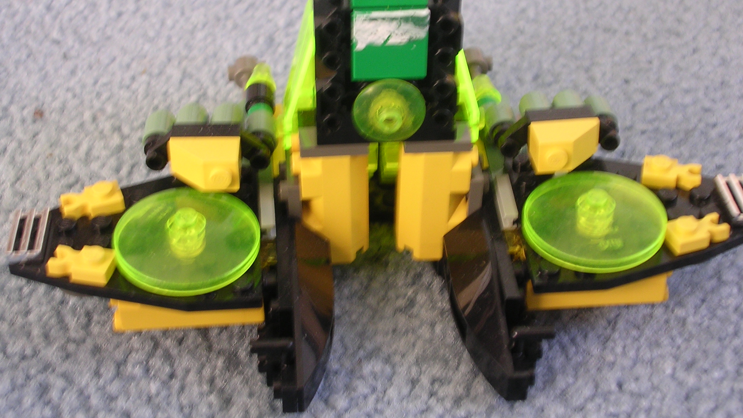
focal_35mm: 62
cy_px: 185
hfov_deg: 33.8
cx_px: 372
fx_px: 1222
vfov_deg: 19.4
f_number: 3.3
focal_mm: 8.5
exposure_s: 1/22.1
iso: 100
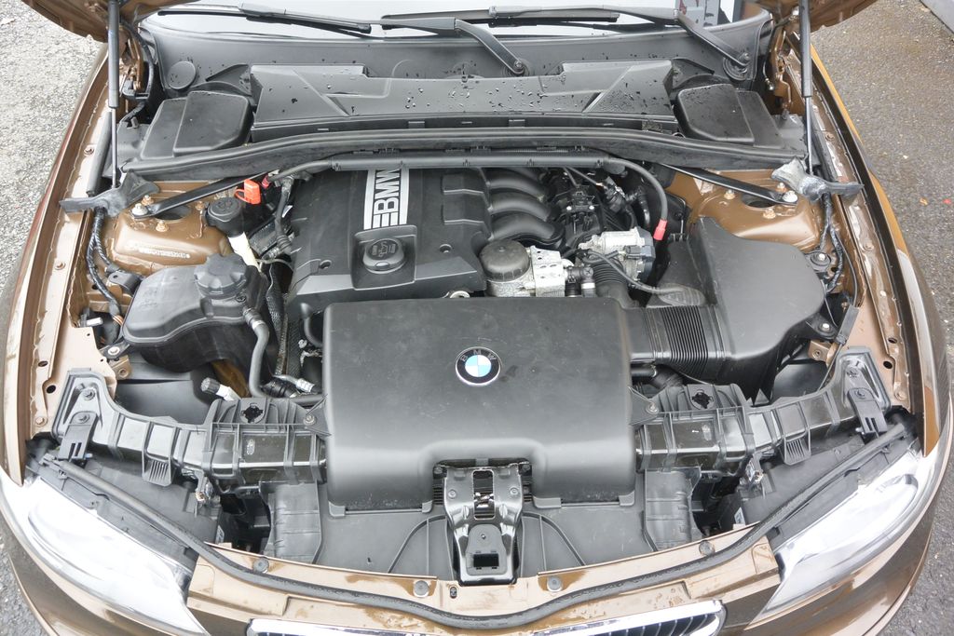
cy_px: 318
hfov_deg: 67.4
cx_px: 477
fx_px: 716
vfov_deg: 47.9
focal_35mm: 27
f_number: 3.5
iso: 400
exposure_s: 1/100
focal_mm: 10
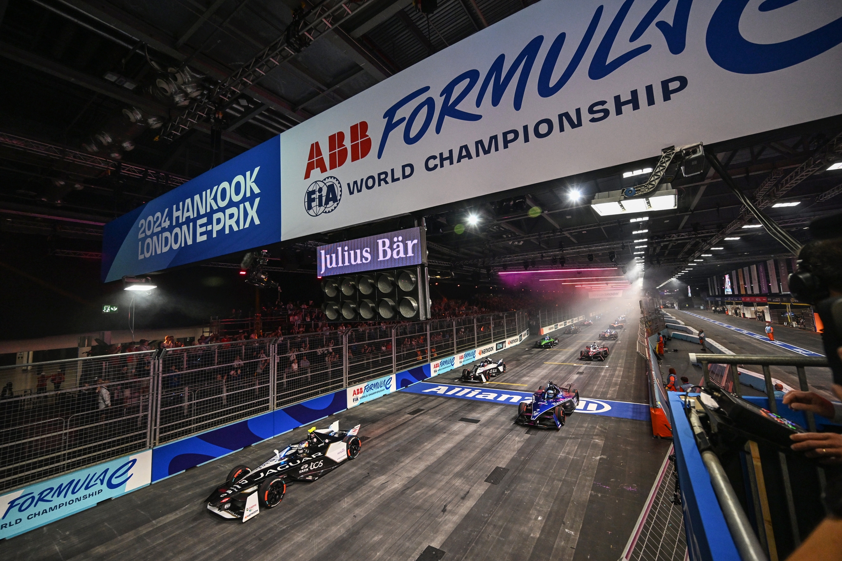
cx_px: 421
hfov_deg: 104.3
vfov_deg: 81.2
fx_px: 327
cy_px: 280
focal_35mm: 14
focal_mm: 14
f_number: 4
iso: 2500
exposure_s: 1/1250
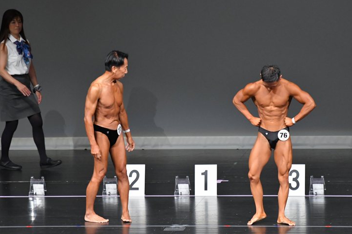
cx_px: 189
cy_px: 117
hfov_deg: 6.1
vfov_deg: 4.0
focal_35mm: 340
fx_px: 3323
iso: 5000
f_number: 5.6
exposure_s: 1/400
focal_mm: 210
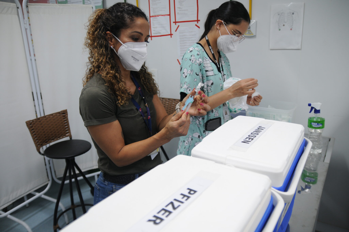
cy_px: 116
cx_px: 174
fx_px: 290
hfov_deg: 62.0
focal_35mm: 30
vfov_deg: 43.5
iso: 320
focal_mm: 20
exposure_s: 1/60
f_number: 2.8
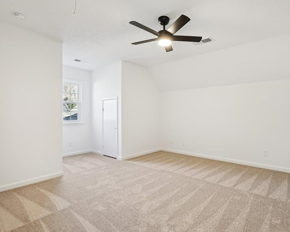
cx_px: 174
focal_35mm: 19
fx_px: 163
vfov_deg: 70.8
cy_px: 114
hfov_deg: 82.3
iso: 800
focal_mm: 16
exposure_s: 1/15
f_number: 8
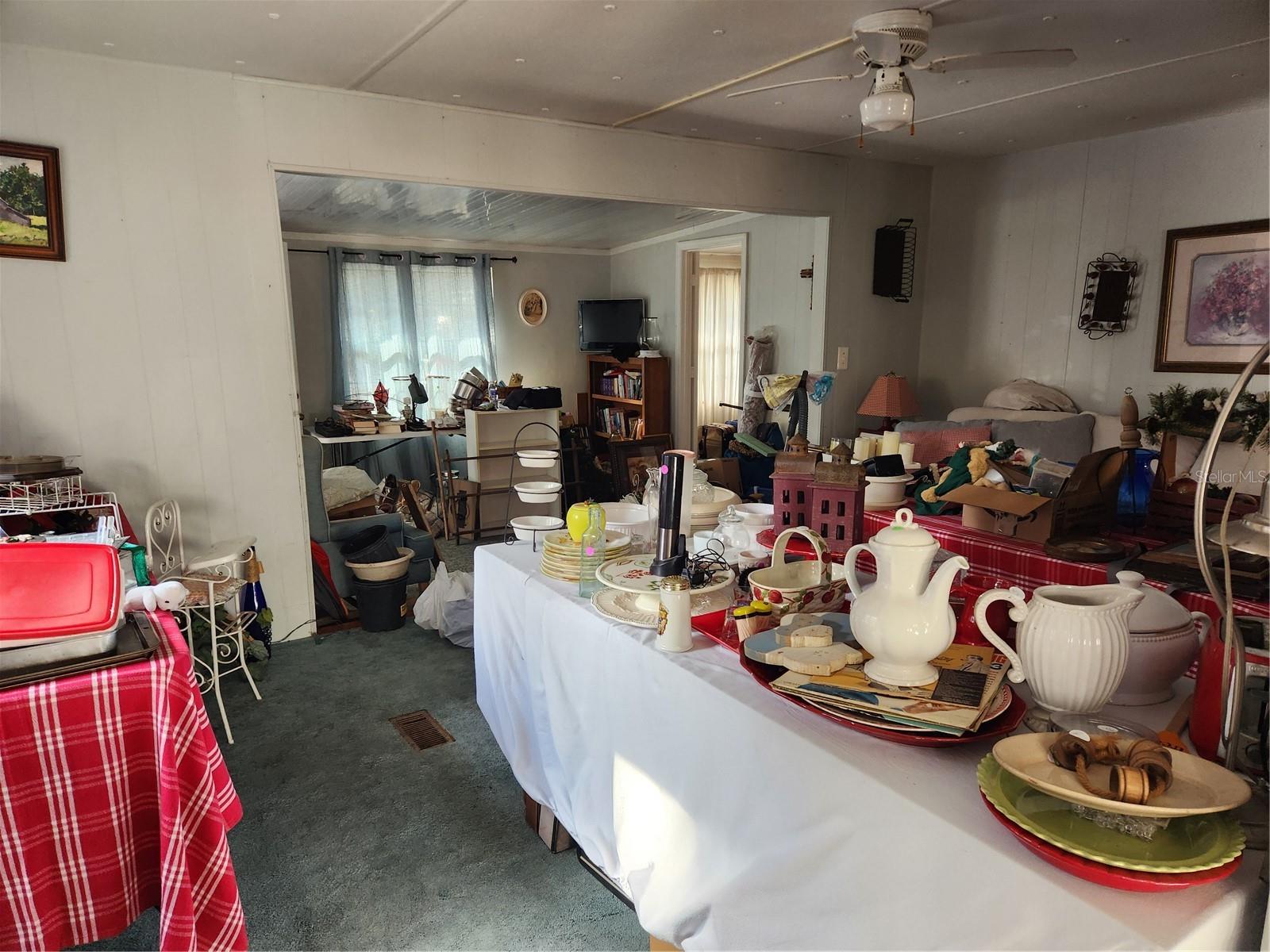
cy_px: 476
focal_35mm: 23
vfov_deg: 58.9
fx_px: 844
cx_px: 635
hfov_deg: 73.9
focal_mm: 5.4
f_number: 1.8
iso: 200
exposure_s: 1/180
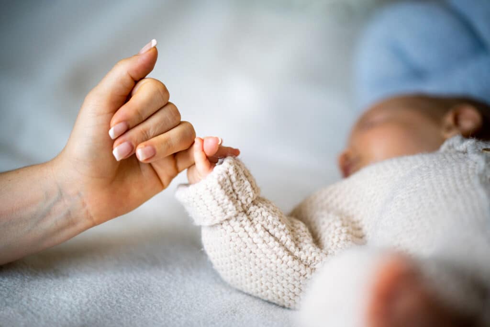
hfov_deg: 23.9
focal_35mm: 85
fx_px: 1157
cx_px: 245
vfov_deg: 16.1
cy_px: 164
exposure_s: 1/1000
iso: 640
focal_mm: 85
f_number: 1.8
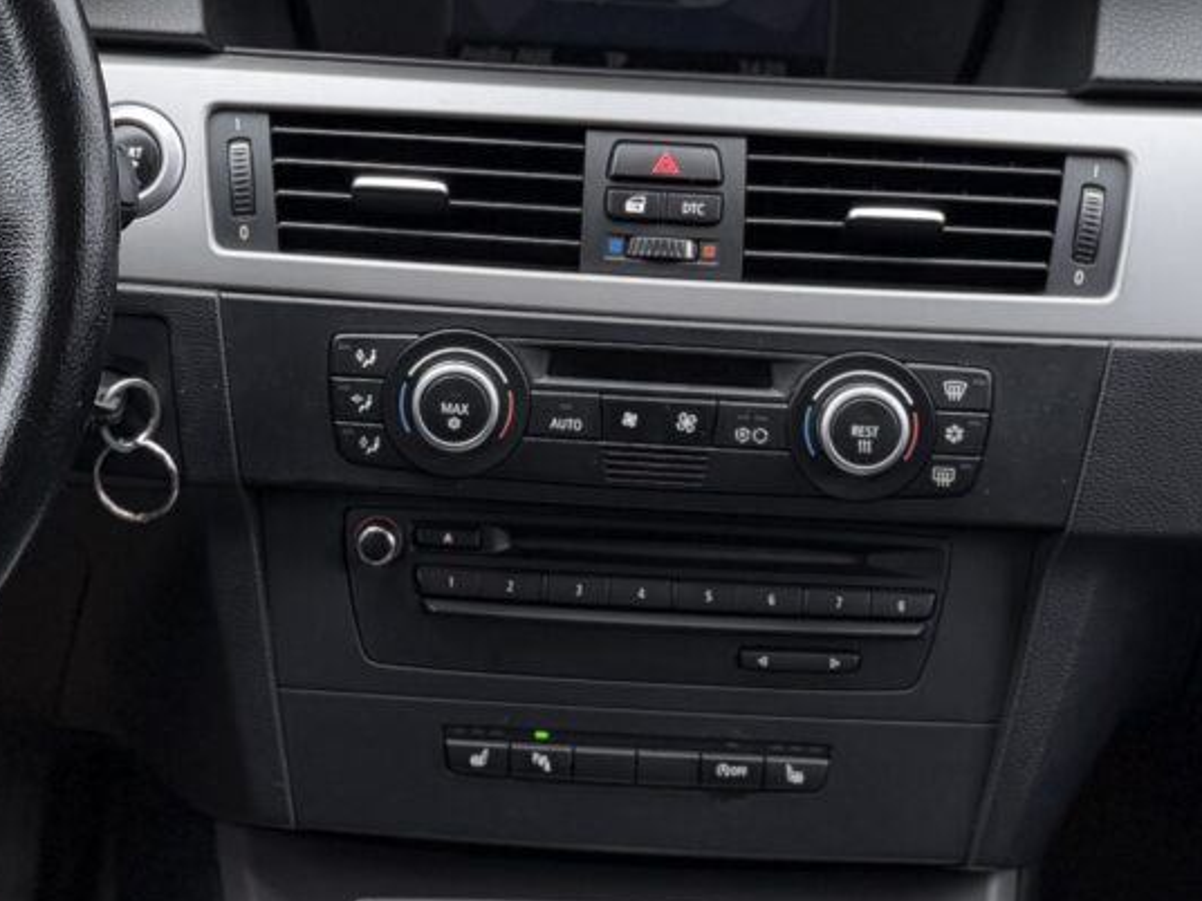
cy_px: 318
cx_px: 469
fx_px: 2986
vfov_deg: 17.1
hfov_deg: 22.7
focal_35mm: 86
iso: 64
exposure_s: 1/121
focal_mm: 6.76
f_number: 1.78
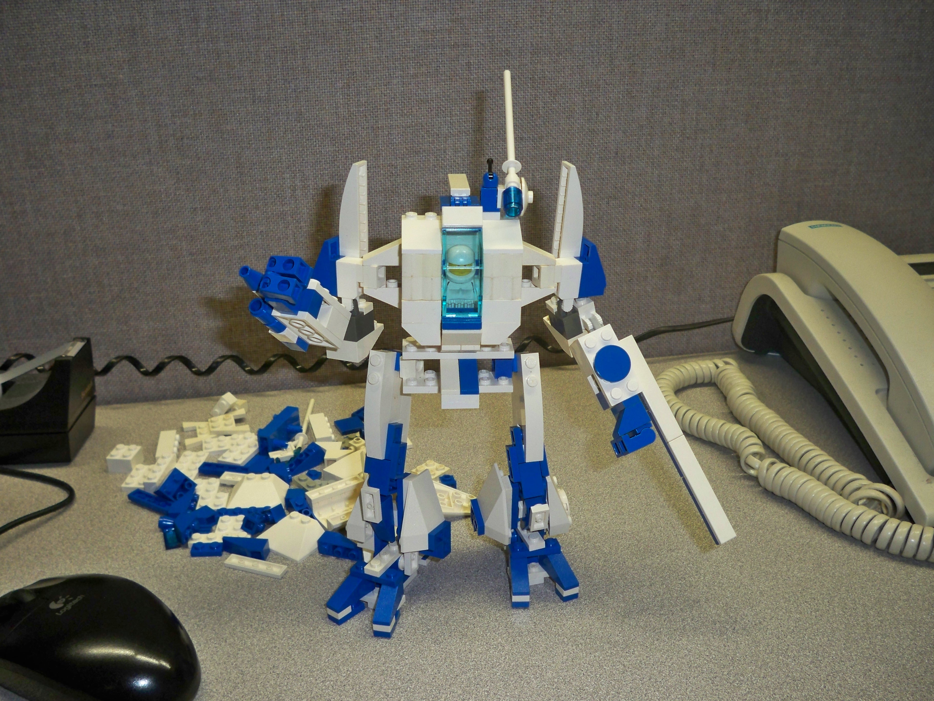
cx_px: 467
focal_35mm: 35
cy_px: 350
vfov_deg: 40.7
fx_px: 944
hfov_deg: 52.6
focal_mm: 6.3
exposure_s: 1/30
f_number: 3.1
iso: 200
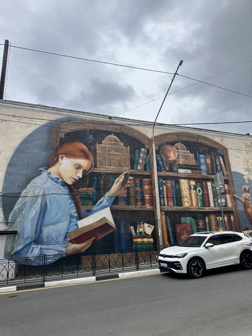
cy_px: 168
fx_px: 233
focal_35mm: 24
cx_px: 126
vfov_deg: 71.6
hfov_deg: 56.8
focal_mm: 6.86
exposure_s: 1/822
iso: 80
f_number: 1.78
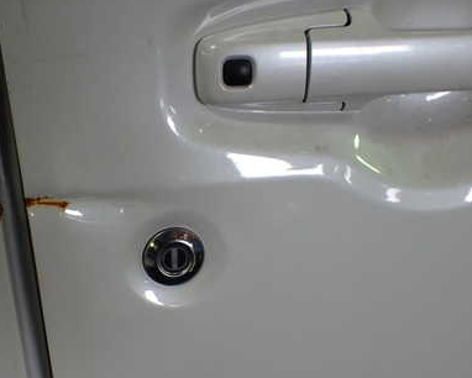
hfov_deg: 40.3
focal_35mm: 46
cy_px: 224
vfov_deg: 32.7
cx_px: 209
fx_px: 643
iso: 125
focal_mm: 5.4
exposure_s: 1/125
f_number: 2.3
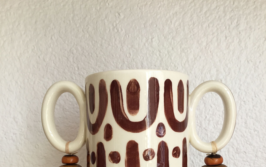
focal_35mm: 44
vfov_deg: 27.9
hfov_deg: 45.3
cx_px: 133
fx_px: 319
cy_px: 156
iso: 32
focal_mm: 3.3
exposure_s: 1/100
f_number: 2.4
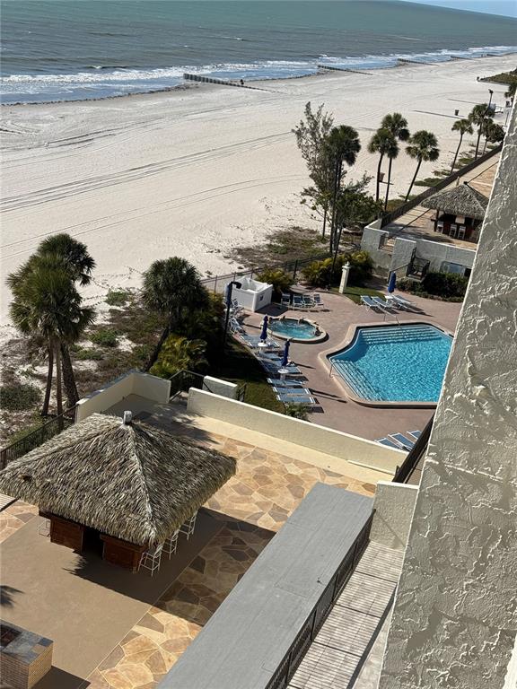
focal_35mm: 48
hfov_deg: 30.3
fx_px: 956
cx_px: 258
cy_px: 344
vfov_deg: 39.7
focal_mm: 6.76
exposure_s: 1/8772
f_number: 1.78
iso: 64
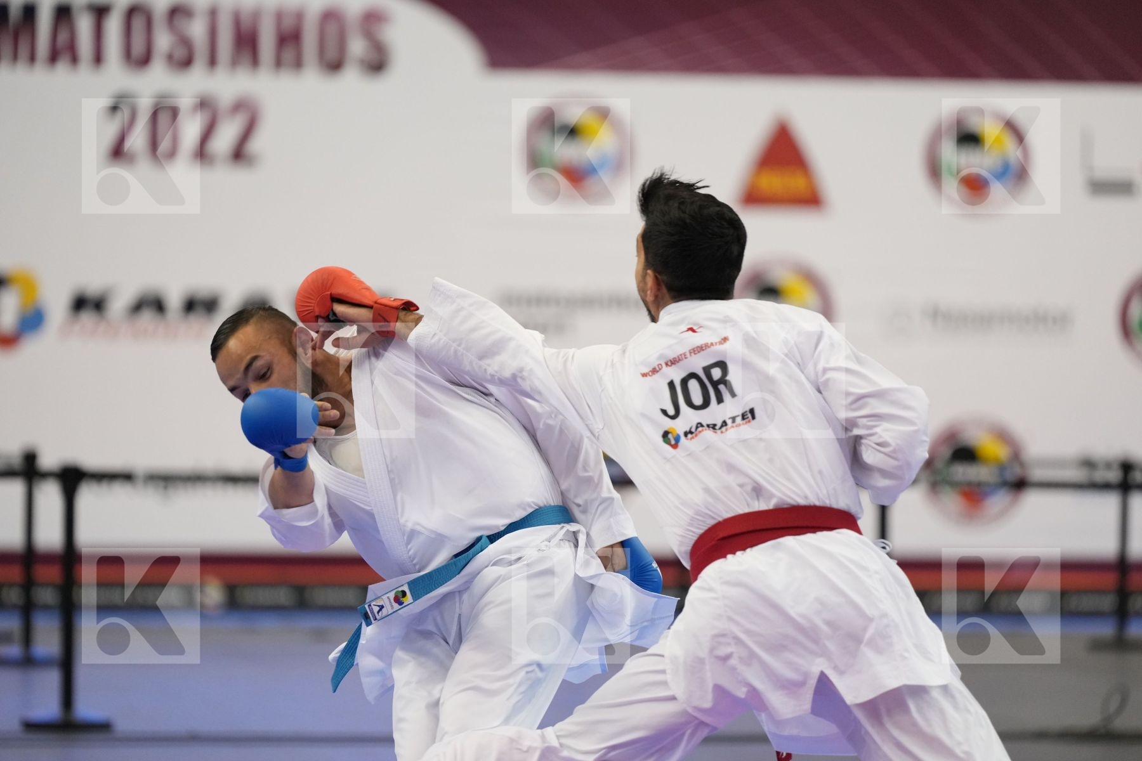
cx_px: 571
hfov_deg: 10.3
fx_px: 6344
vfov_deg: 6.9
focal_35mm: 200
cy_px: 380
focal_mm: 200
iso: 3200
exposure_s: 1/1000
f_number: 2.8
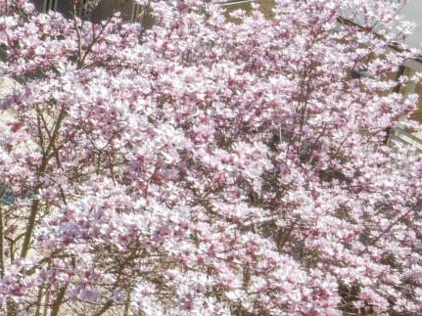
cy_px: 339
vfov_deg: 10.7
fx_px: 1670
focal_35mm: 137
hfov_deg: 13.2
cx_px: -297
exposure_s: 1/250
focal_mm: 30
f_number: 9
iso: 200
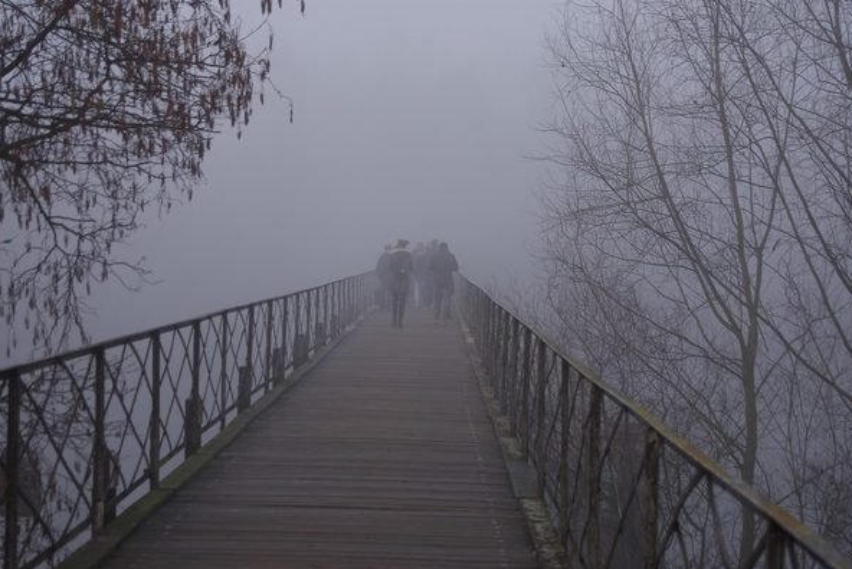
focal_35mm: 79
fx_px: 1870
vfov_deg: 17.3
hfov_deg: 25.7
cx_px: 427
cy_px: 287
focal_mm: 52
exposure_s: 1/125
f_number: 5.6
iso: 100
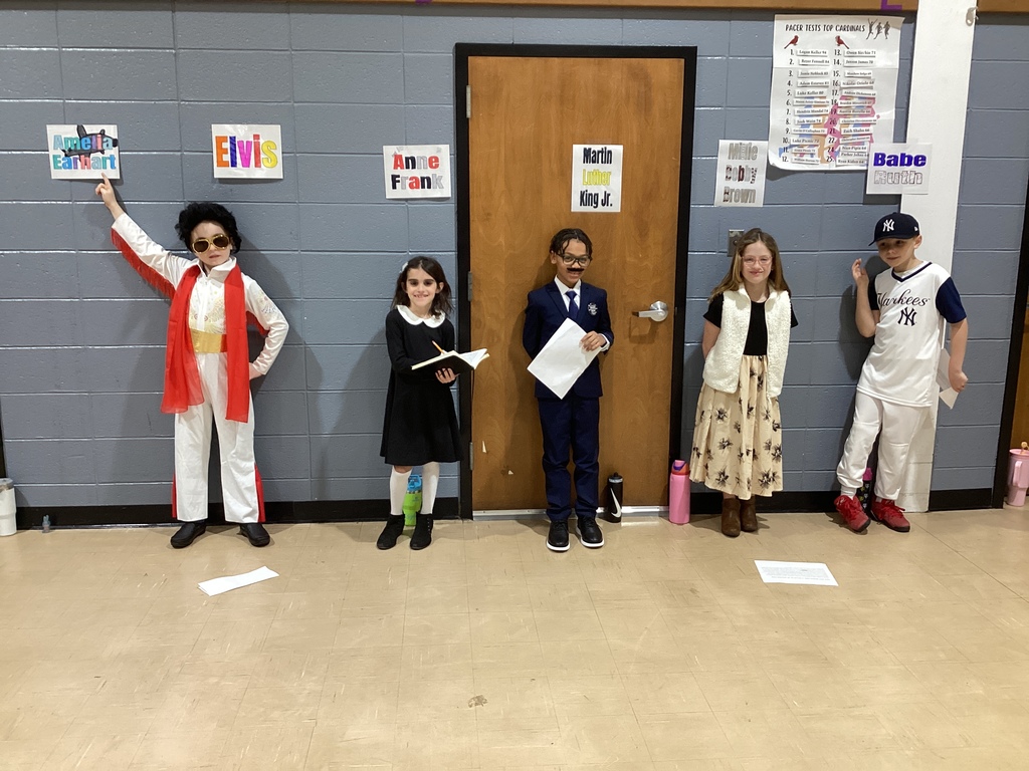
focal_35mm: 31
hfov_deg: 58.4
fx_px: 922
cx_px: 514
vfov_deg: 45.4
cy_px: 386
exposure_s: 1/60
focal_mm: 3.3
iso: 125
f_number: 2.4
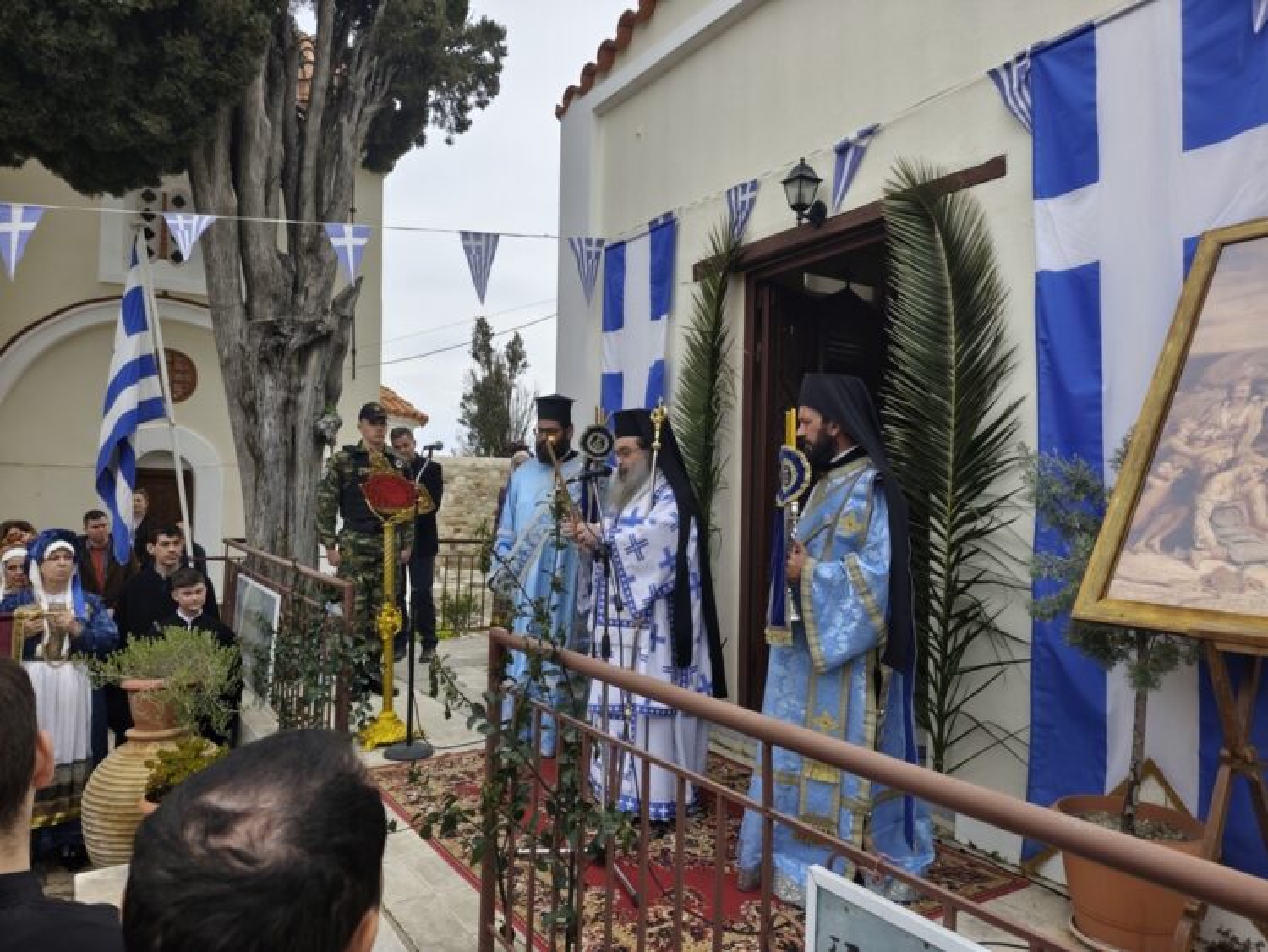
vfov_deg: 58.9
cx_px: 634
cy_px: 476
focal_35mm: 23
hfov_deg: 73.9
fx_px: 843
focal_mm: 6.19
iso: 50
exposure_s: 1/295
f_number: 1.65
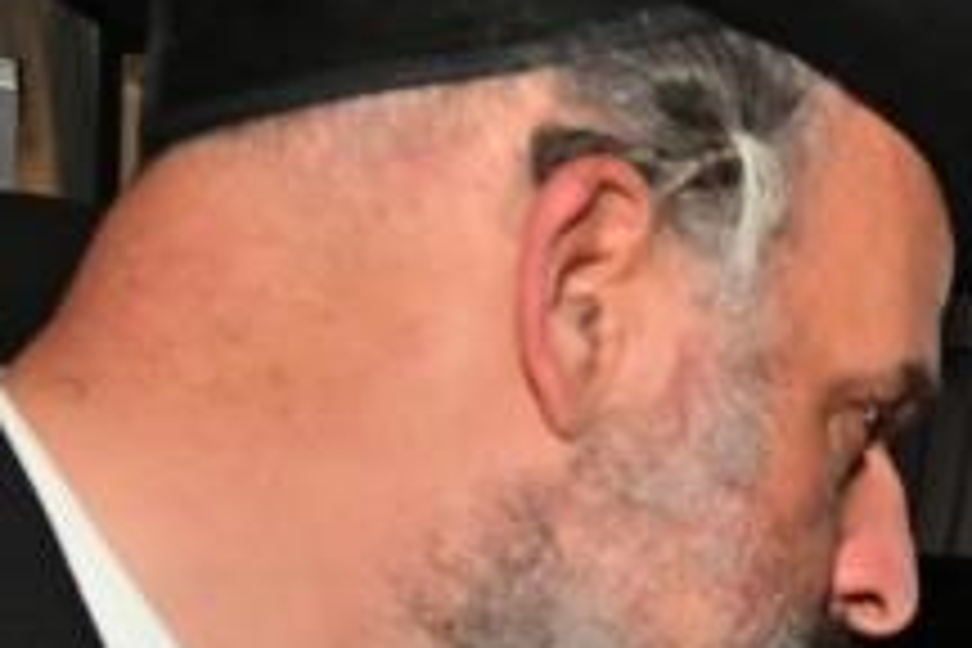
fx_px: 3078
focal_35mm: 114
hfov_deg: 15.3
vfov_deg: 10.9
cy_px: 1339
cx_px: 1800
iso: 160
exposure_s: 1/200
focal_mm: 24
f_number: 5
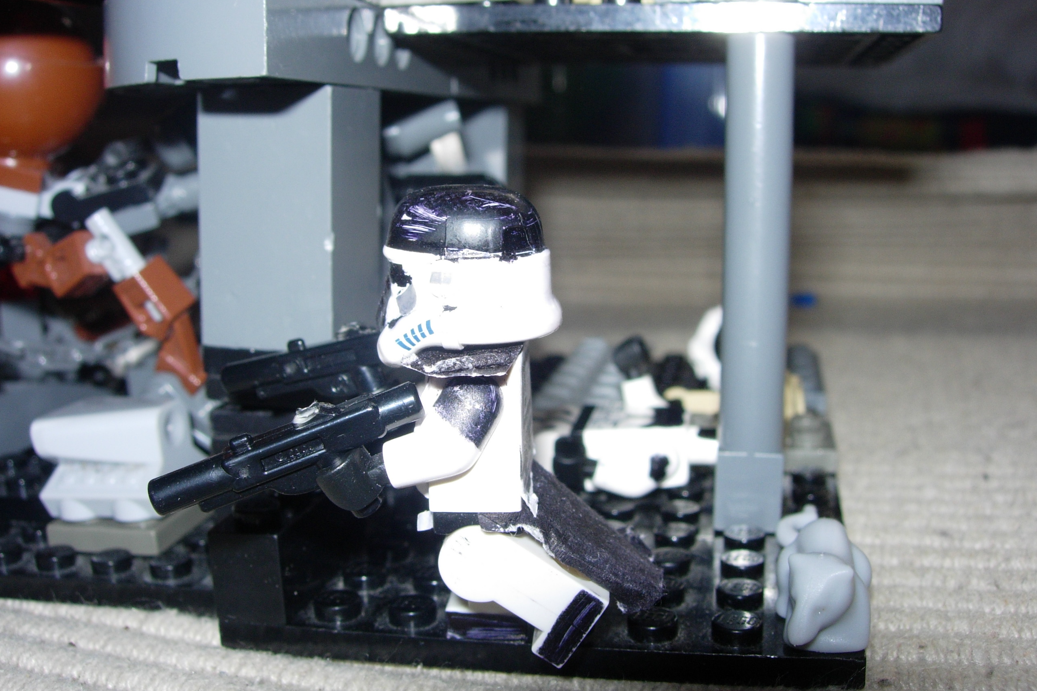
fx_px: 1152
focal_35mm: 40
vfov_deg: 33.4
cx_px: 523
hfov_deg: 48.5
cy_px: 321
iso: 79
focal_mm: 7.8
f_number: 4.8
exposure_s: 1/64
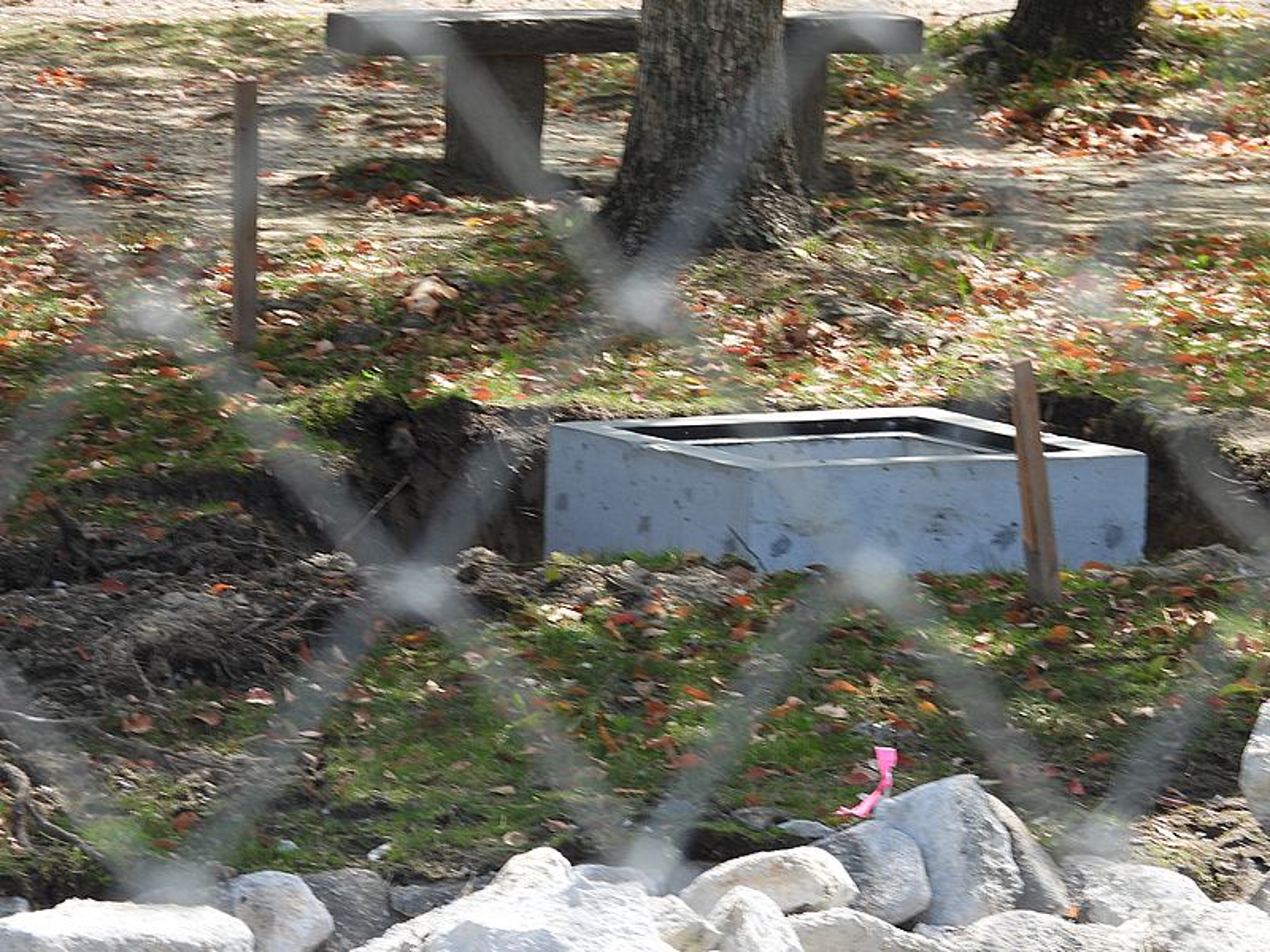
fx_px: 9539
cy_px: 476
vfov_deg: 5.7
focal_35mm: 260
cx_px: 635
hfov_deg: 7.6
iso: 100
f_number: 4.5
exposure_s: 1/250
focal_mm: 46.4
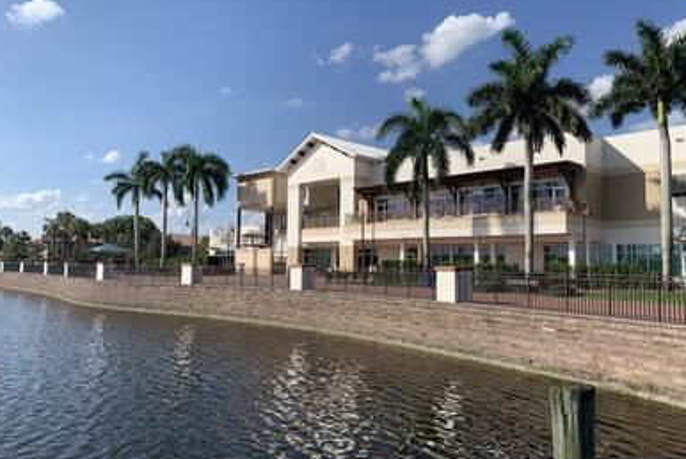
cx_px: 345
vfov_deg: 46.5
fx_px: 534
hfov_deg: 65.4
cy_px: 226
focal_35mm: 28
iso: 25
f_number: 1.8
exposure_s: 1/2681
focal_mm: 4.25
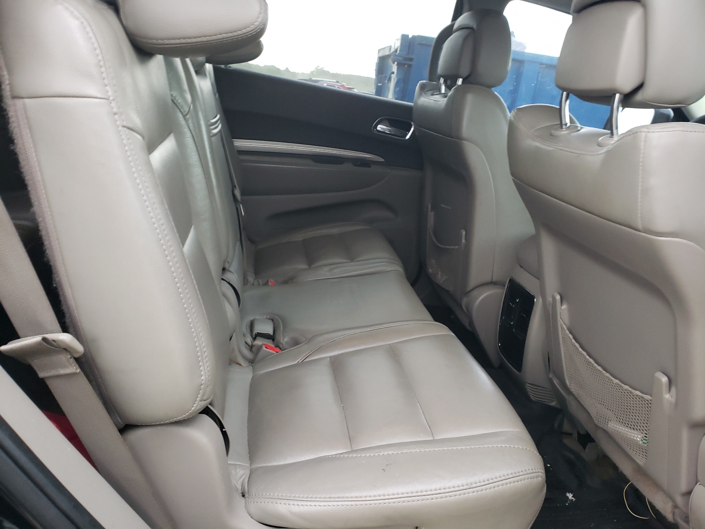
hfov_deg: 67.3
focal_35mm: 26
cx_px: 352
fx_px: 530
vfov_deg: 53.1
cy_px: 264
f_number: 1.5
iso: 198
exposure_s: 1/50
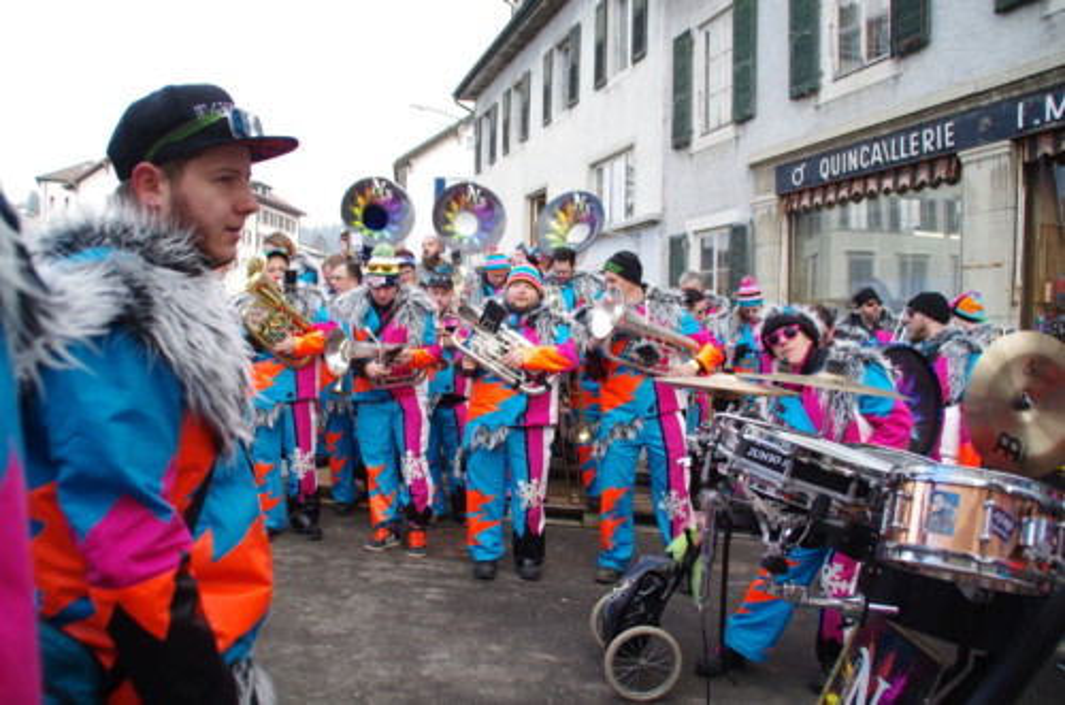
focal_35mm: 27
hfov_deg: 67.5
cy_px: 352
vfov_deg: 47.7
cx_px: 532
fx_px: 797
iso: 100
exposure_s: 1/100
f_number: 5
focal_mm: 18
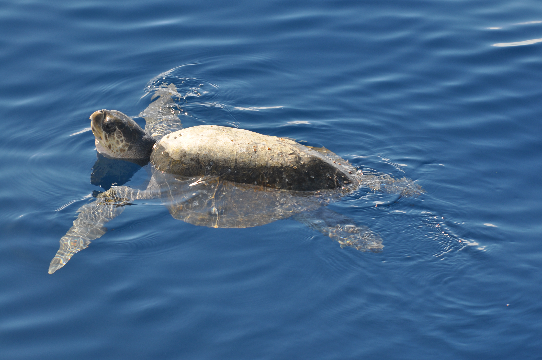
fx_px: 2210
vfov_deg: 9.3
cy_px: 180
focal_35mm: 147
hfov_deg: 14.0
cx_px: 271
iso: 200
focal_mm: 98
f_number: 7.1
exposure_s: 1/200
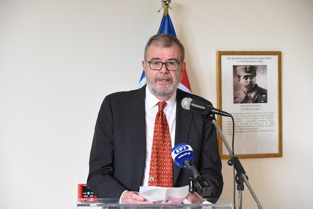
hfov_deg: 18.6
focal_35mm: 110
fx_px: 956
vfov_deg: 12.4
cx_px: 156
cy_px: 104
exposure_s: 1/200
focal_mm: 110
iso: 4000
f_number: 5.6
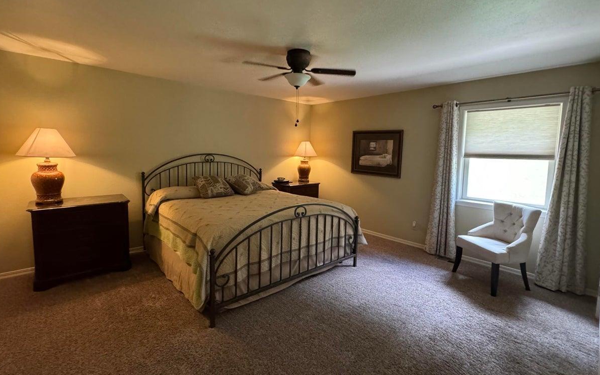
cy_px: 175
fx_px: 278
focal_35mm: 17
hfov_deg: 94.3
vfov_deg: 67.9
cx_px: 291
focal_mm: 2.22
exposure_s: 1/60
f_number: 2.2
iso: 1250
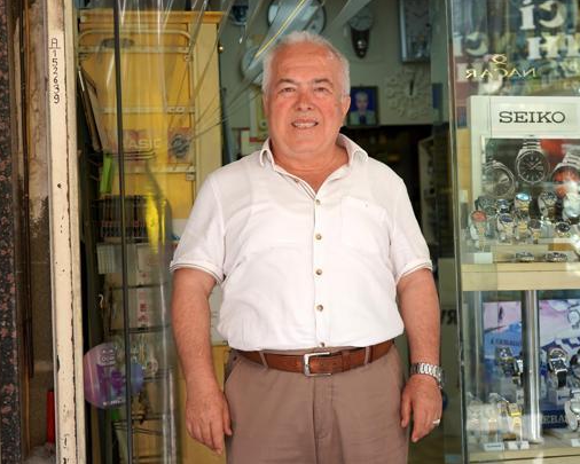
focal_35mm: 57
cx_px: 318
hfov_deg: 33.0
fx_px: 979
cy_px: 233
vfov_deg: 26.7
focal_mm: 50
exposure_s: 1/160
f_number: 4.5
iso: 200
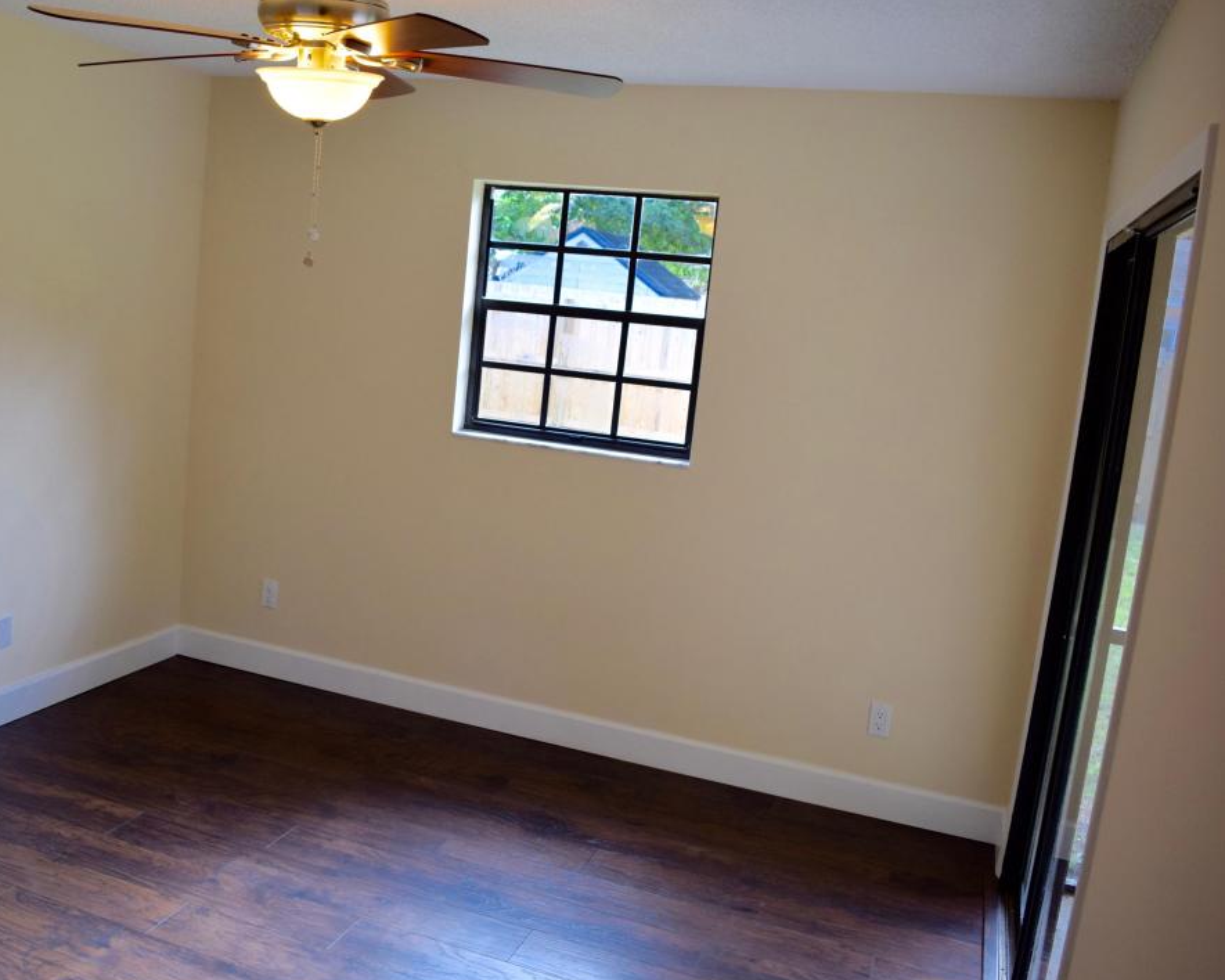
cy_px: 464
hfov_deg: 53.4
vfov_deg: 44.5
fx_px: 1196
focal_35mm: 33
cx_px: 435
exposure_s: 1/100
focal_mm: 18
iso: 400
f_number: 5
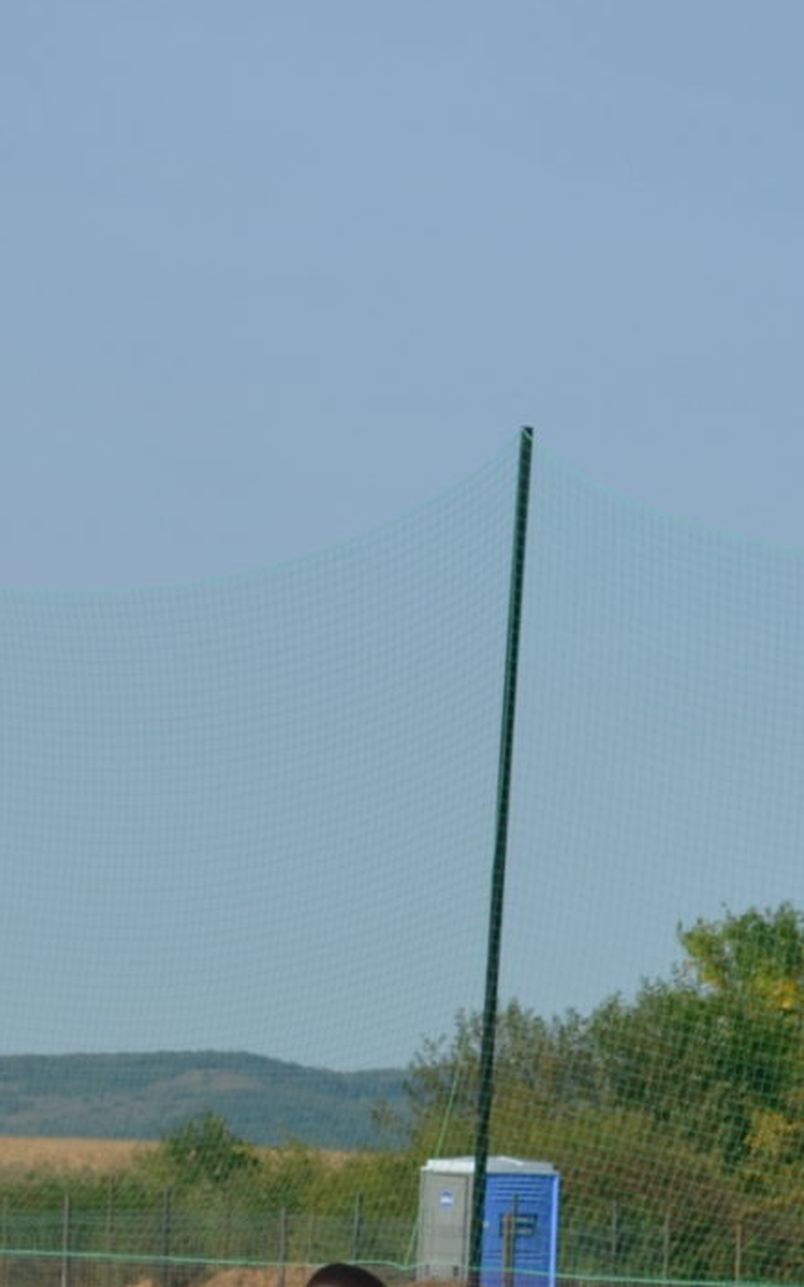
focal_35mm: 268
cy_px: 1084
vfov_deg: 7.8
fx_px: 9398
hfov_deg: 4.9
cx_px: 262
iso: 100
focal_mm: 48
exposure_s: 1/500
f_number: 5.6
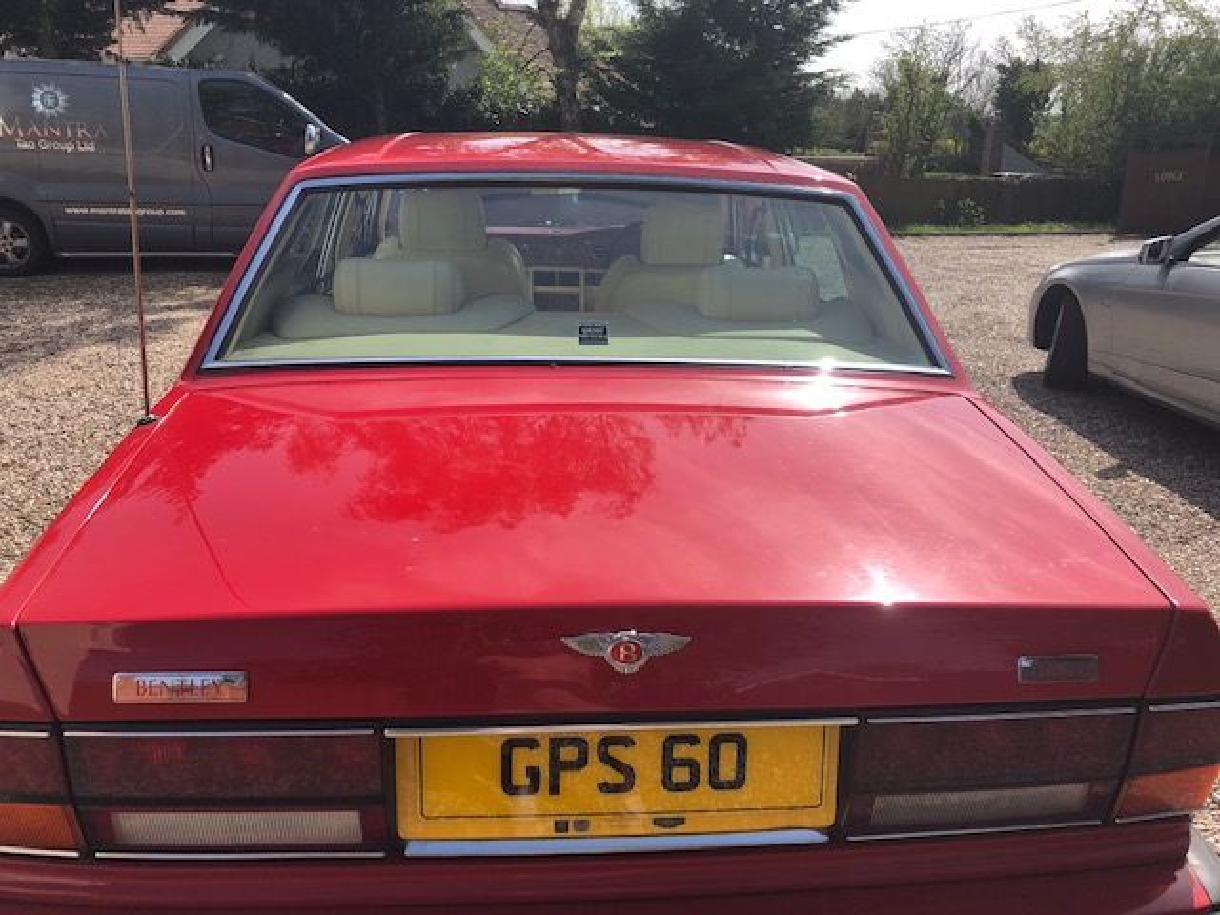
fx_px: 987
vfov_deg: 49.7
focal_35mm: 28
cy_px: 458
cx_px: 610
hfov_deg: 63.4
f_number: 1.8
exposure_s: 1/1453
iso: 20
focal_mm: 3.99
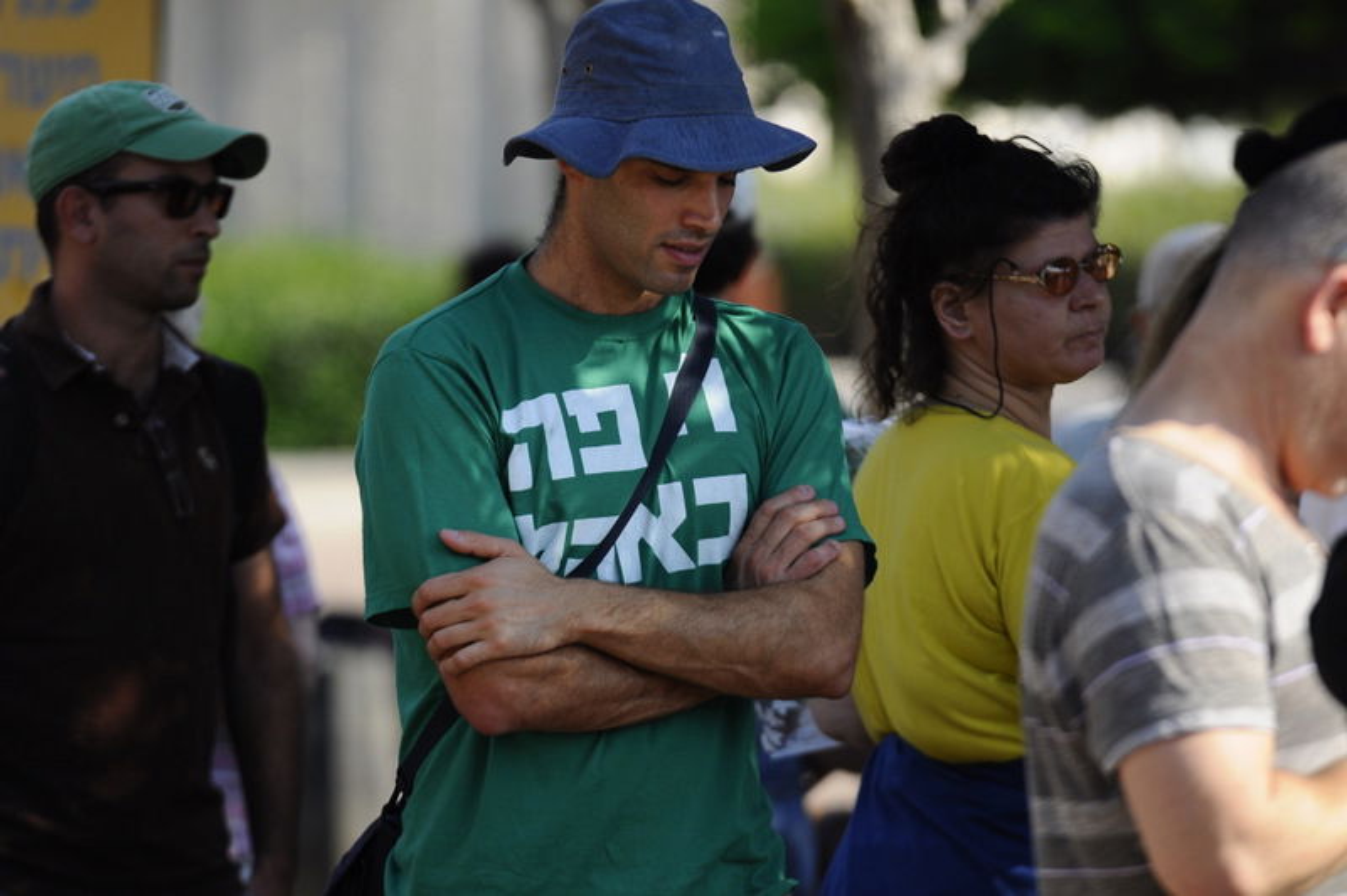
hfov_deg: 5.7
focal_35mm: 360
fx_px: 13459
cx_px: 674
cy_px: 448
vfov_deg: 3.8
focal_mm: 240
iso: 200
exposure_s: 1/800
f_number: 4
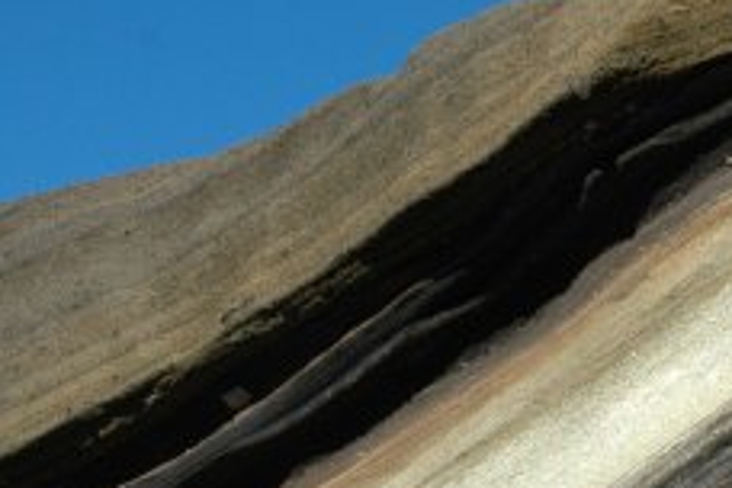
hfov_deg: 13.8
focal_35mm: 147
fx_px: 2980
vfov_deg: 9.2
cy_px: 588
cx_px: 690
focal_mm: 31
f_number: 9
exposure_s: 1/320
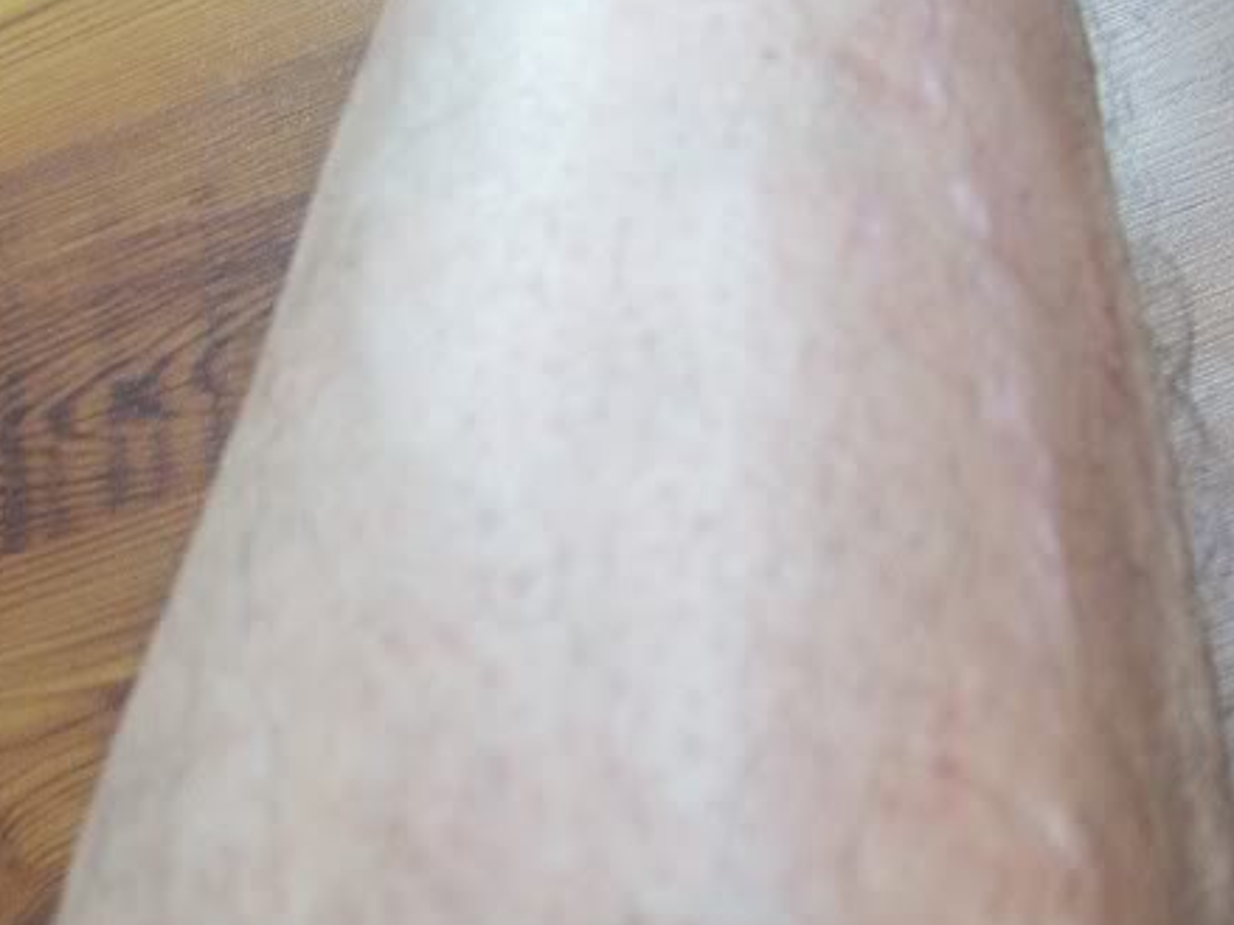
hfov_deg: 25.3
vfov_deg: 19.0
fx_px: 2744
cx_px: 520
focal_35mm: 77
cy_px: 734
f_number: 2.8
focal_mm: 5.9
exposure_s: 1/30
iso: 100
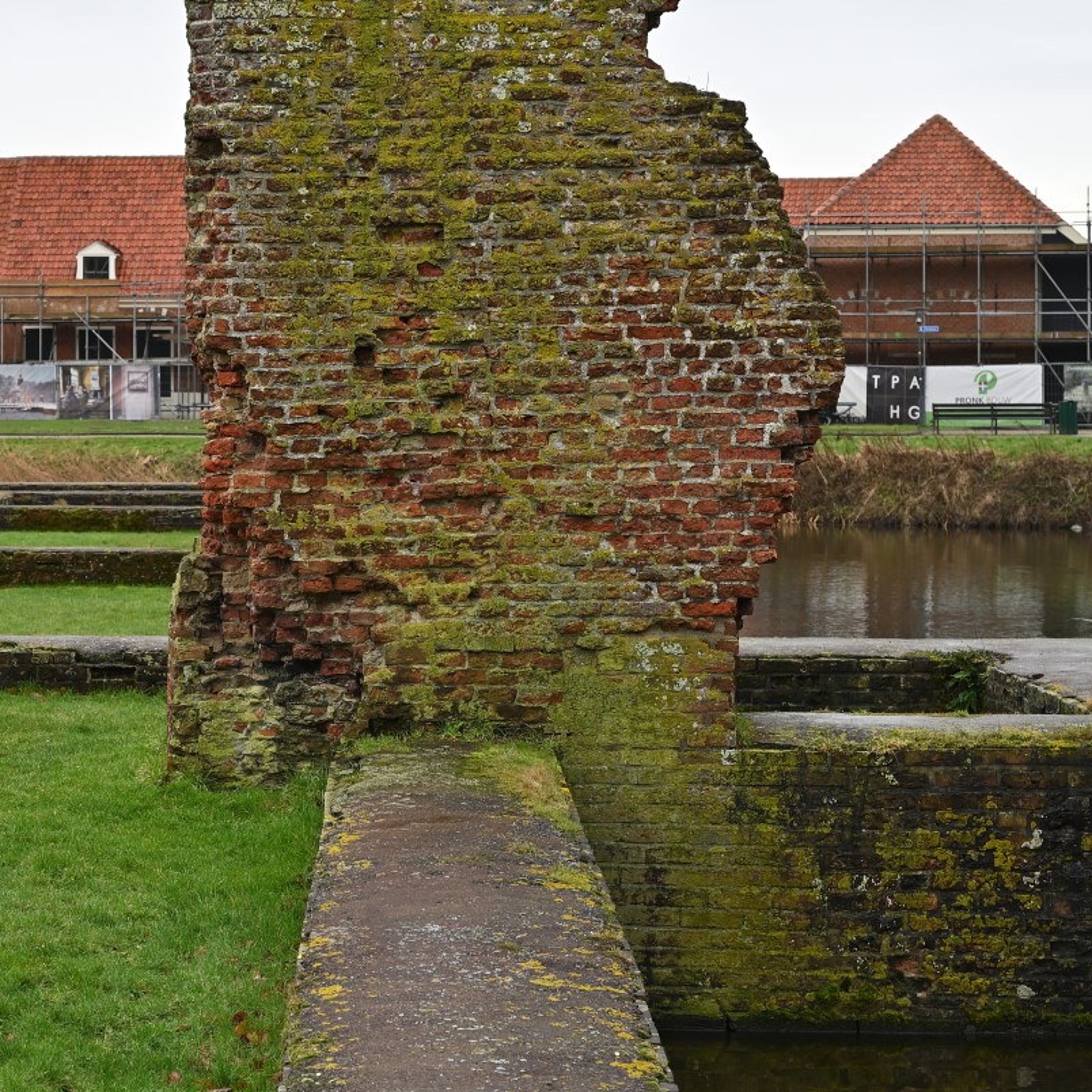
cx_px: 180
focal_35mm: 84
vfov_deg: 20.6
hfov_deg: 20.4
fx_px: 2998
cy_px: 384
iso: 100
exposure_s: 1/100
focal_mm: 49
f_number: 5
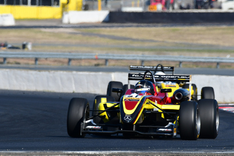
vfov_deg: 1.5
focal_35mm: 900
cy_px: 74
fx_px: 5851
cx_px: 118
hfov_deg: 2.3
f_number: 10
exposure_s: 1/640
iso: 320
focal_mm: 480
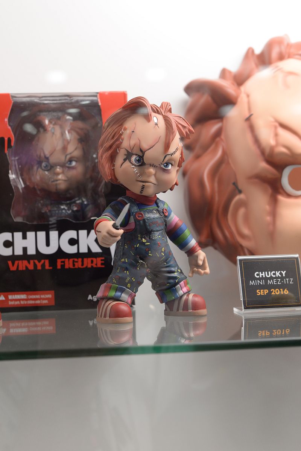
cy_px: 226
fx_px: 626
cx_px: 150
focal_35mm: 50
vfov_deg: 39.6
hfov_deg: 27.0
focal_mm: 50
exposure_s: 1/125
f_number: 5.6
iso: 1600
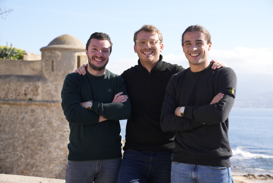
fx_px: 531
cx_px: 136
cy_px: 92
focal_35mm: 70
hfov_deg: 28.8
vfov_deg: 19.5
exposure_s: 1/400
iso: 160
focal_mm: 70
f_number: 5
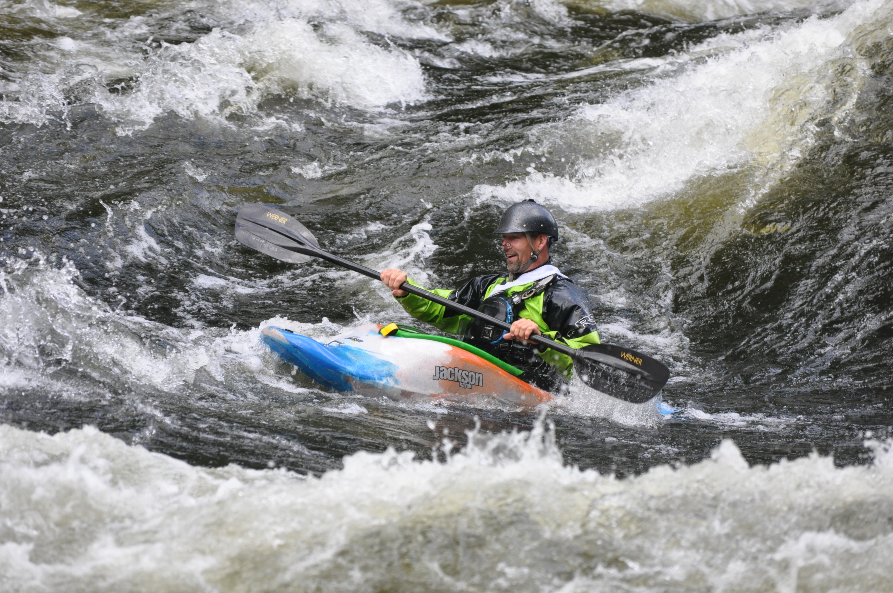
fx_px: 5760
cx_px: 446
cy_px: 296
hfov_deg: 8.9
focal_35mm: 232
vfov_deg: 5.9
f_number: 6.3
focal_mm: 155
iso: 1000
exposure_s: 1/1000
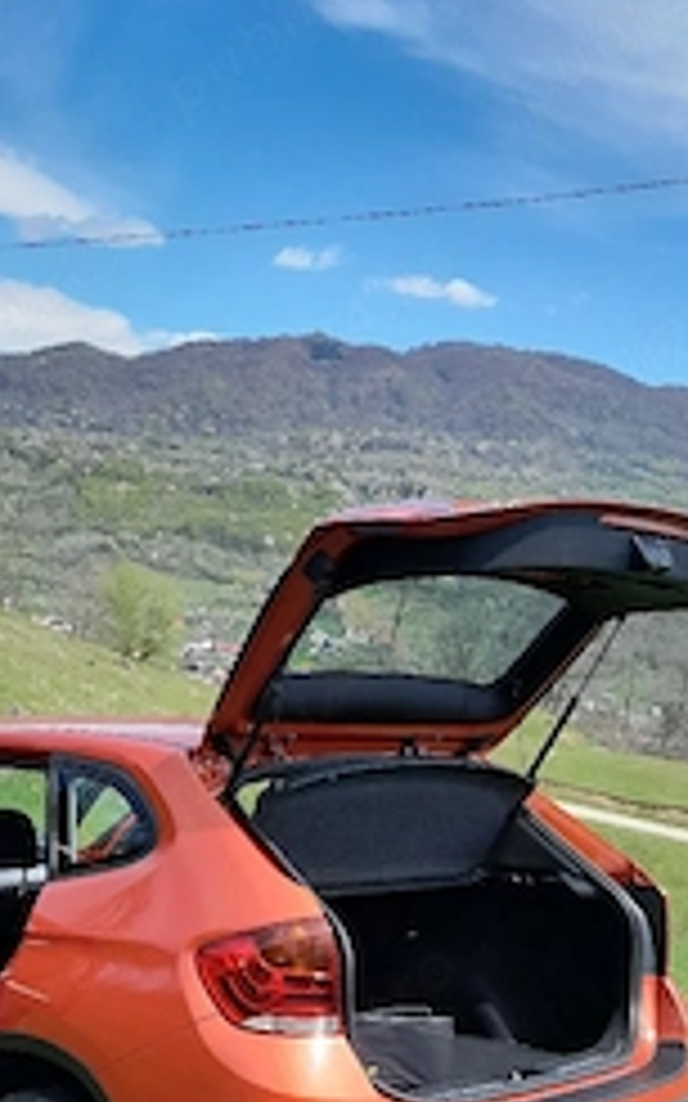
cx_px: 49
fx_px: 1351
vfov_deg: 43.6
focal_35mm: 45
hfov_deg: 27.4
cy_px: 760
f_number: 1.8
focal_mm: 4
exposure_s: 1/1111
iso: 40
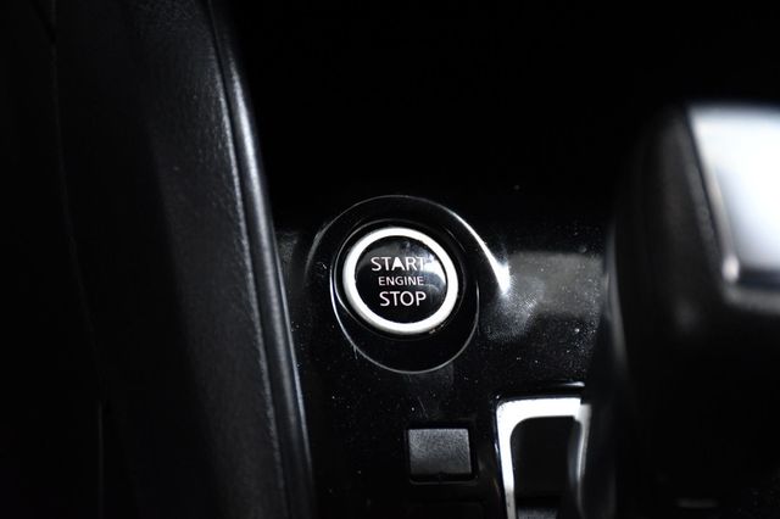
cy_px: 260
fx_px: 2144
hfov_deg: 20.6
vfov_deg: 13.8
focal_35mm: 99
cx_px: 390
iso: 2500
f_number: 5
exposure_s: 1/125
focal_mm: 66
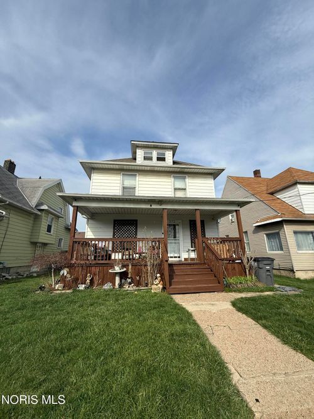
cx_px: 157
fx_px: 169
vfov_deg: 102.1
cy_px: 210
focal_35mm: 14
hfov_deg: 85.7
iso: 50
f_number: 2.2
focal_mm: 2.22
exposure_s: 1/2841
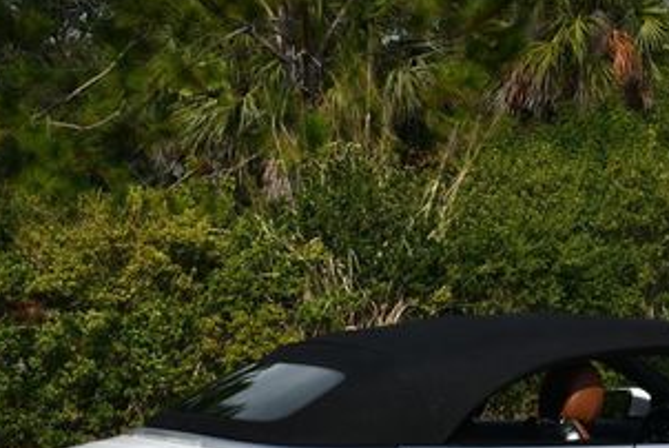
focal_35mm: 127
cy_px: 386
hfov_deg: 15.9
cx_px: 607
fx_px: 2362
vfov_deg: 10.8
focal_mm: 30
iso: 100
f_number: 10
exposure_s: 1/400
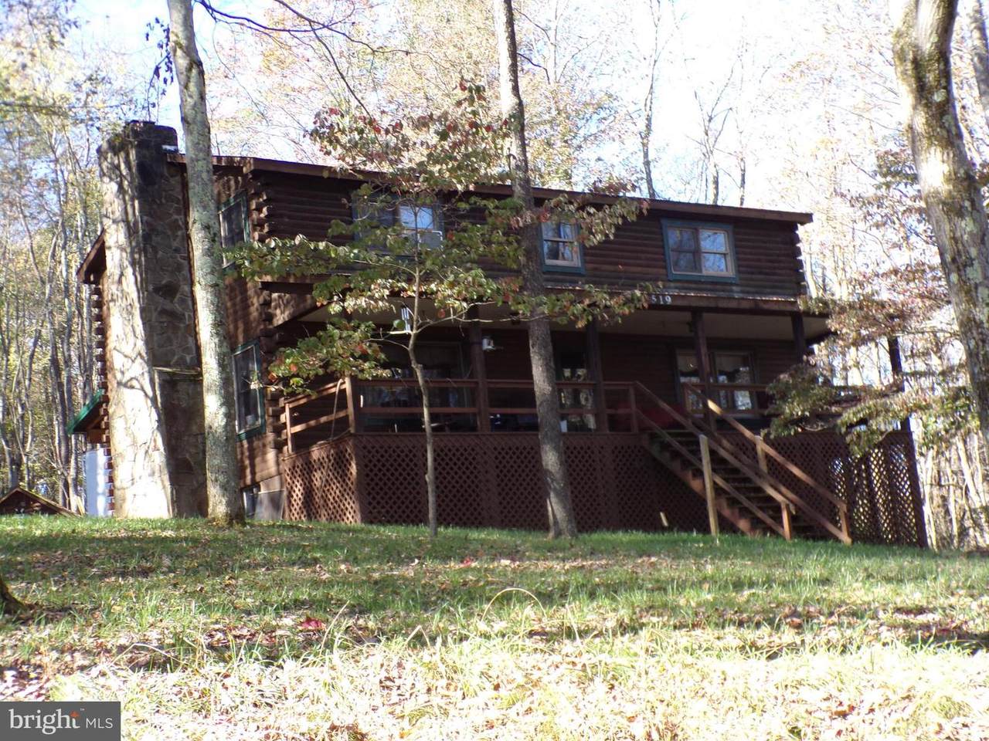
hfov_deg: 34.3
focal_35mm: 56
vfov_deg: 26.1
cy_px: 370
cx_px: 494
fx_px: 1600
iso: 80
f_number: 3.7
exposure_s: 1/100
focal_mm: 10.1
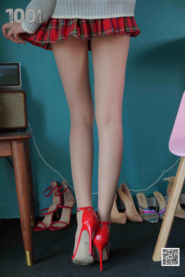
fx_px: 347
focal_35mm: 45
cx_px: 92
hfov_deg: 29.9
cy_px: 138
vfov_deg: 43.6
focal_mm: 45
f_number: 2.8
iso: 320
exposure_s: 1/200
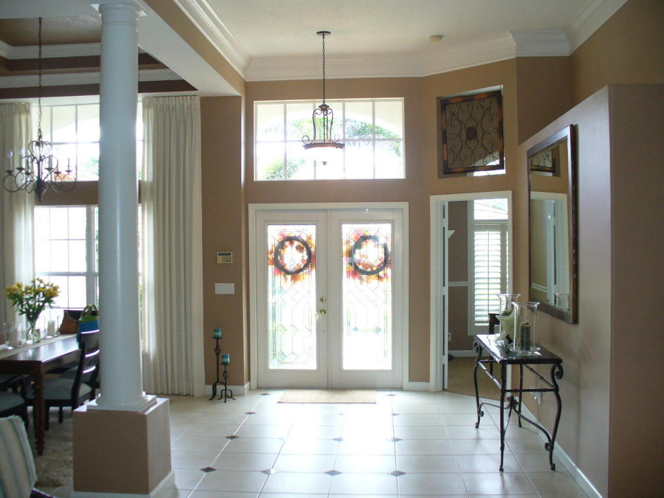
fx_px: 710
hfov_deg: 50.1
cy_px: 249
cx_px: 332
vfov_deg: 38.7
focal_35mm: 37
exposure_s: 1/30
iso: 125
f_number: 2.8
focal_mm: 6.1
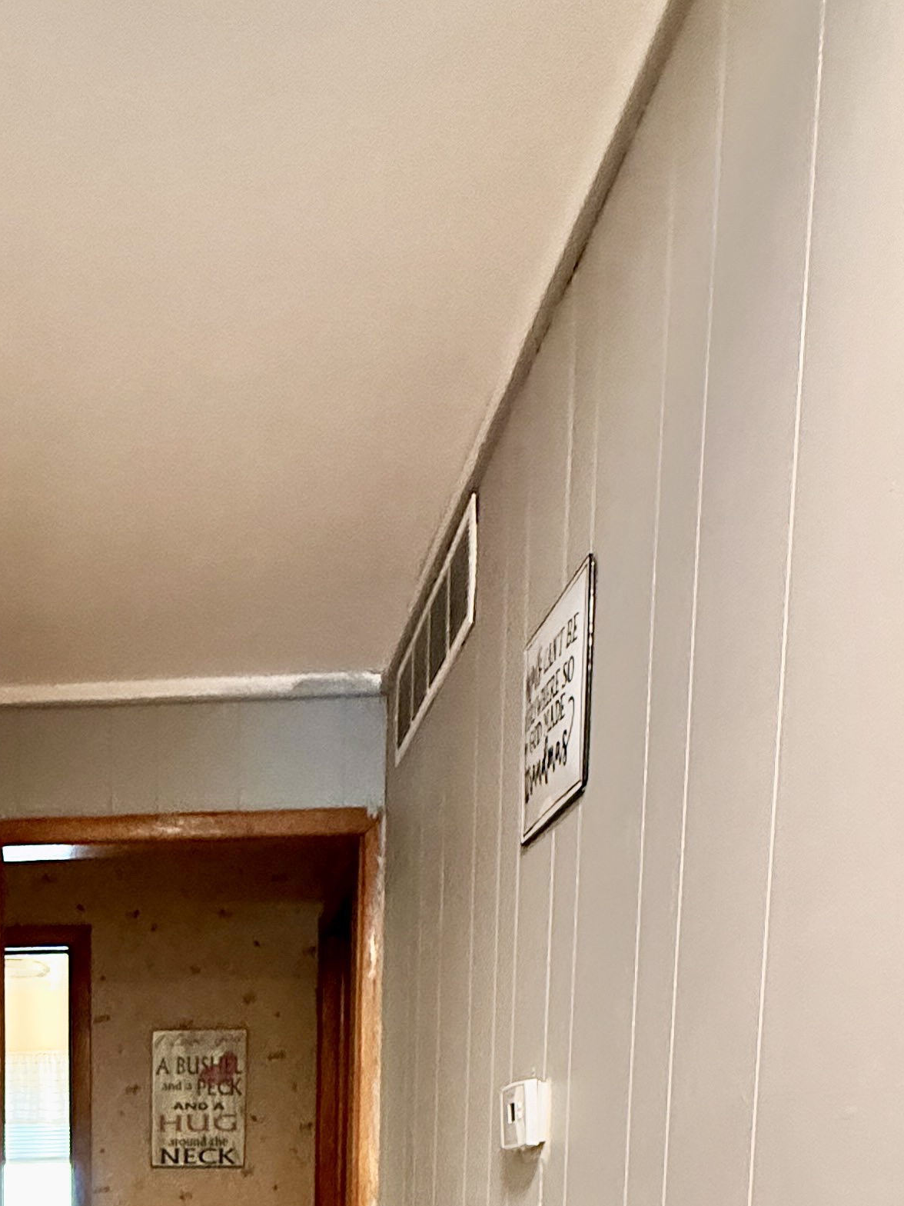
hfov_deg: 36.7
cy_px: 1365
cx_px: 63
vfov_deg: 40.2
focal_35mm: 36
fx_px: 1254
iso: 640
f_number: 2.2
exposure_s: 1/60
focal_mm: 2.22
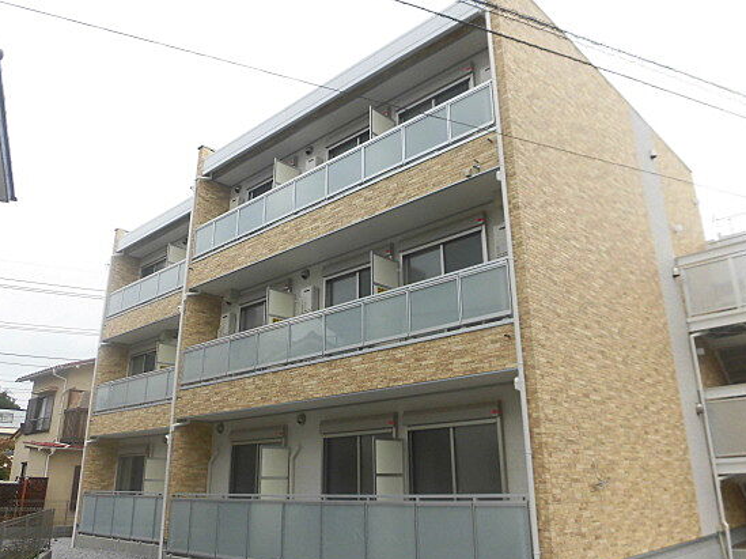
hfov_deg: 63.5
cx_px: 382
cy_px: 261
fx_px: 603
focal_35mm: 28
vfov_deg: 49.7
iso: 100
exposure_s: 1/800
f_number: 3.1
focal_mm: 4.3
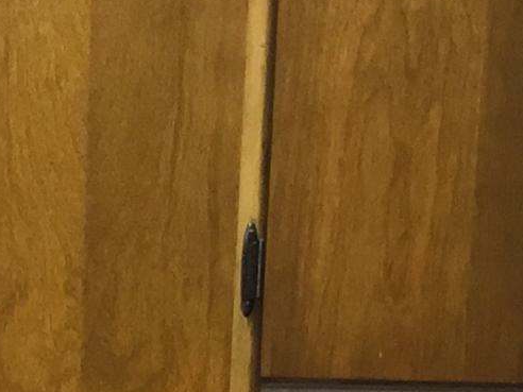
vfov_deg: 7.5
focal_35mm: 177
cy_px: 1137
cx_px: -18
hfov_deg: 11.1
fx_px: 2674
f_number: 2.2
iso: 100
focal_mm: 4.15
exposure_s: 1/24
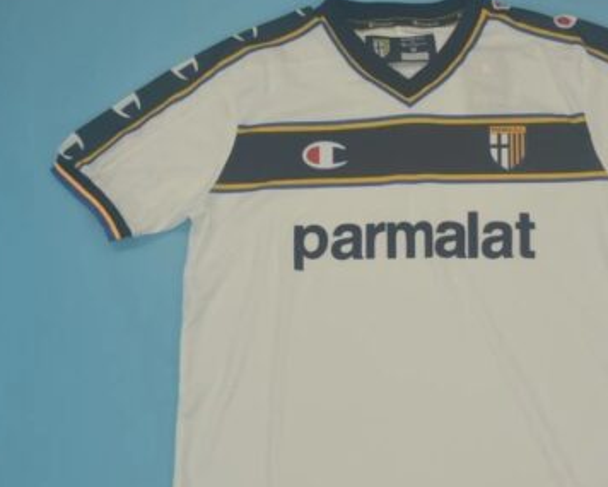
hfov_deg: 32.7
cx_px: 410
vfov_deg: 26.6
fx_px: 1026
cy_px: 314
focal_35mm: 57
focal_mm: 24
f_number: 4
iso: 200
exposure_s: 1/200
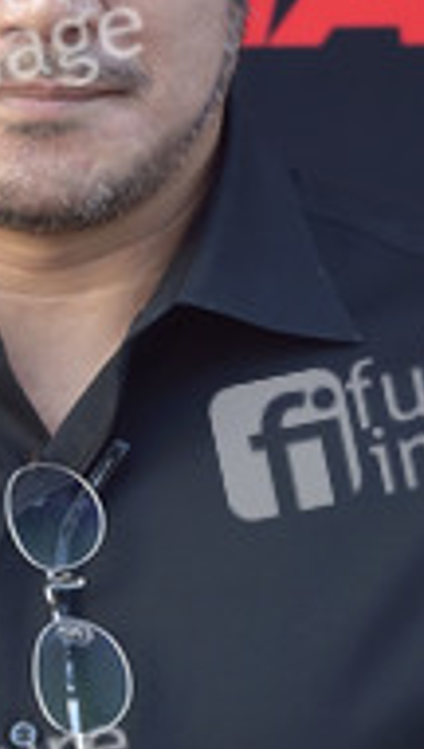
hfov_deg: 3.1
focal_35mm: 394
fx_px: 7844
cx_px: 57
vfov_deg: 5.5
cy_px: 231
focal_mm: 180
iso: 640
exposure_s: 1/250
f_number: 7.1
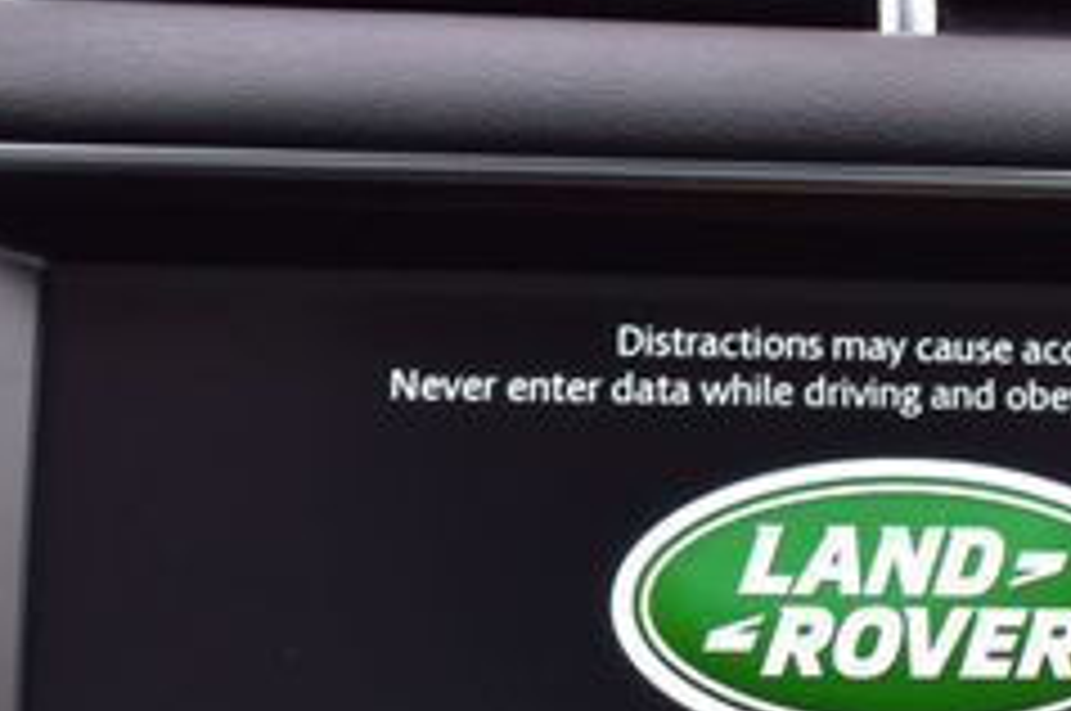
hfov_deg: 20.7
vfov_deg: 13.9
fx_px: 2882
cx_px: 950
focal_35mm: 97
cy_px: 706
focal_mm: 24
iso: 400
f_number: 7.1
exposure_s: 1/25
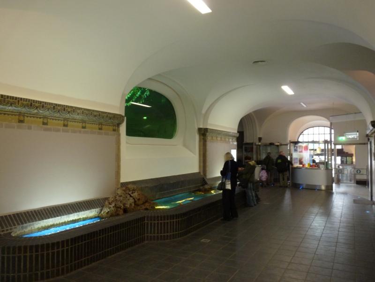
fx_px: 292
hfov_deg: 65.3
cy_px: 141
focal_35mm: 27
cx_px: 188
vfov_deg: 51.4
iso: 400
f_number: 2.8
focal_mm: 4.8
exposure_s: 1/15
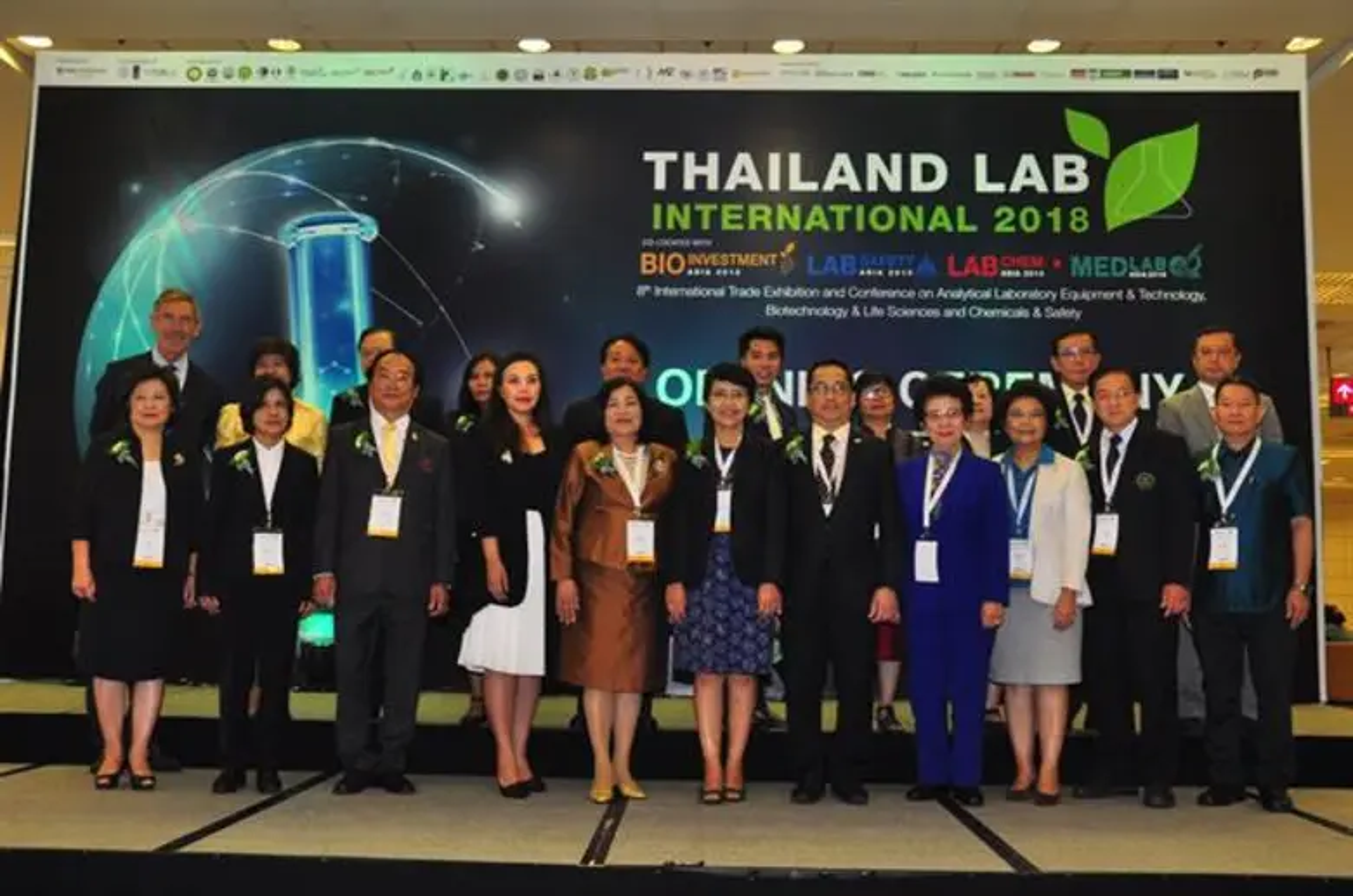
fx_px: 1350
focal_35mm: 36
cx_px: 676
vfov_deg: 36.7
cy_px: 448
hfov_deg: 53.2
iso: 500
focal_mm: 24
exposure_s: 1/50
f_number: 5.6
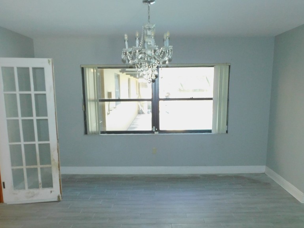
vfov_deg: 43.7
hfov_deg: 56.8
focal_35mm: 32
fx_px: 281
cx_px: 152
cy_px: 146
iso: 400
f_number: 3.3
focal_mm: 4.3
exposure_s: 1/30
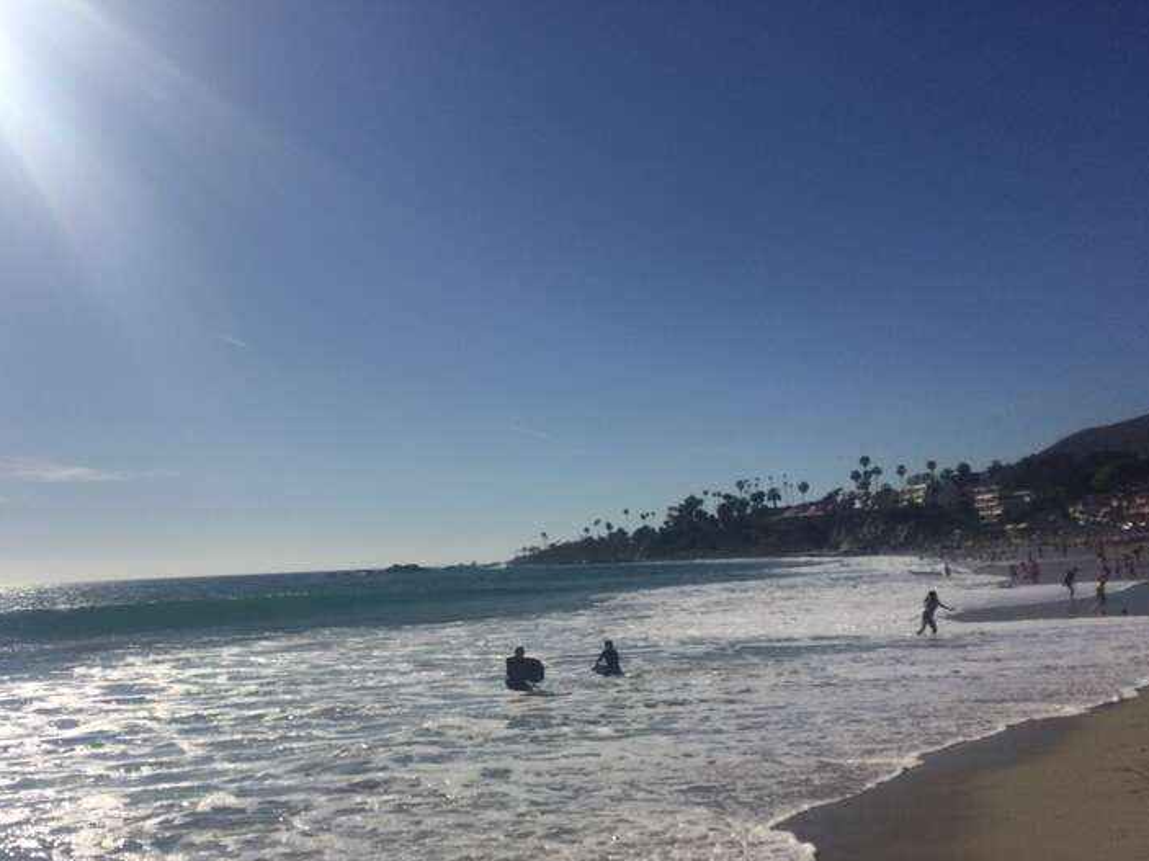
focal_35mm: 33
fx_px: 1095
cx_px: 546
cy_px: 488
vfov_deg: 42.8
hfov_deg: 55.3
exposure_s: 1/10309
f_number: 2.2
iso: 32
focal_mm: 4.15
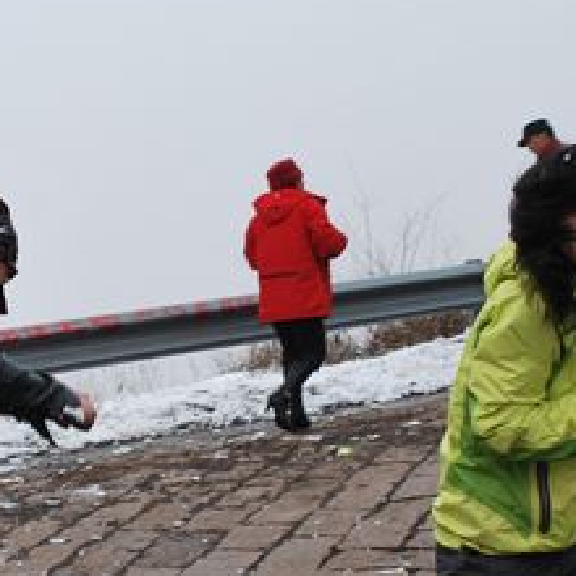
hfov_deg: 23.5
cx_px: 181
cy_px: 322
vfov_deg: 23.7
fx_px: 1374
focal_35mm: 73
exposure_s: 1/160
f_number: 6.3
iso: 100
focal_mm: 18
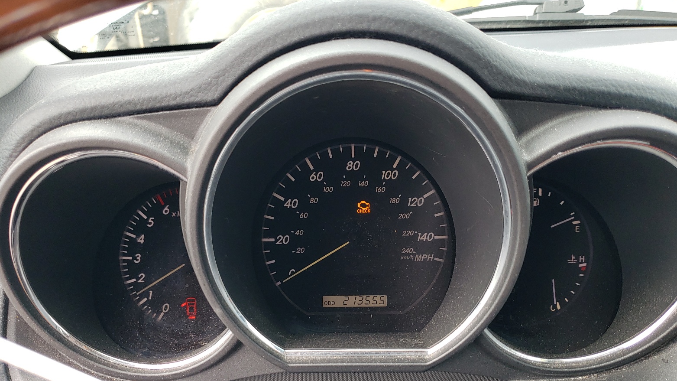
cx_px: 340
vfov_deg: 39.7
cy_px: 257
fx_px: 521
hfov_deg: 66.1
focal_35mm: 29
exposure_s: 1/147
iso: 50
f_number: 1.5
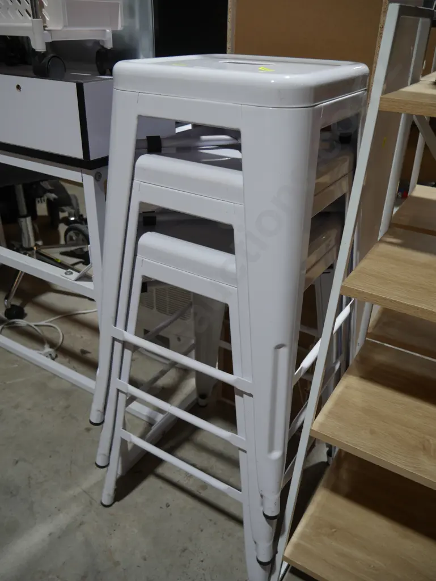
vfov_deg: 63.4
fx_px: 470
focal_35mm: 28
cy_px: 290
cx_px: 218
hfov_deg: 49.8
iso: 200
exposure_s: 1/125
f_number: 3.5
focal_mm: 14
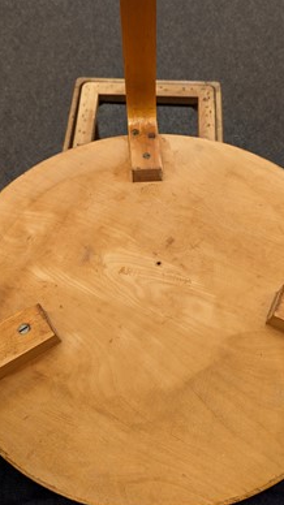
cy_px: 255
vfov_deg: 69.9
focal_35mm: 27
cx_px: 149
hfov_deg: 42.8
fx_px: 362
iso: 309
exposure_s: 1/50
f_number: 1.85
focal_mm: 6.81
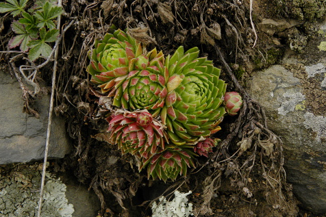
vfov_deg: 31.2
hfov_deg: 45.4
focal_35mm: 43
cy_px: 116
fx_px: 389
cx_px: 163
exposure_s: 1/200
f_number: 3.5
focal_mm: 7.3
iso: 64
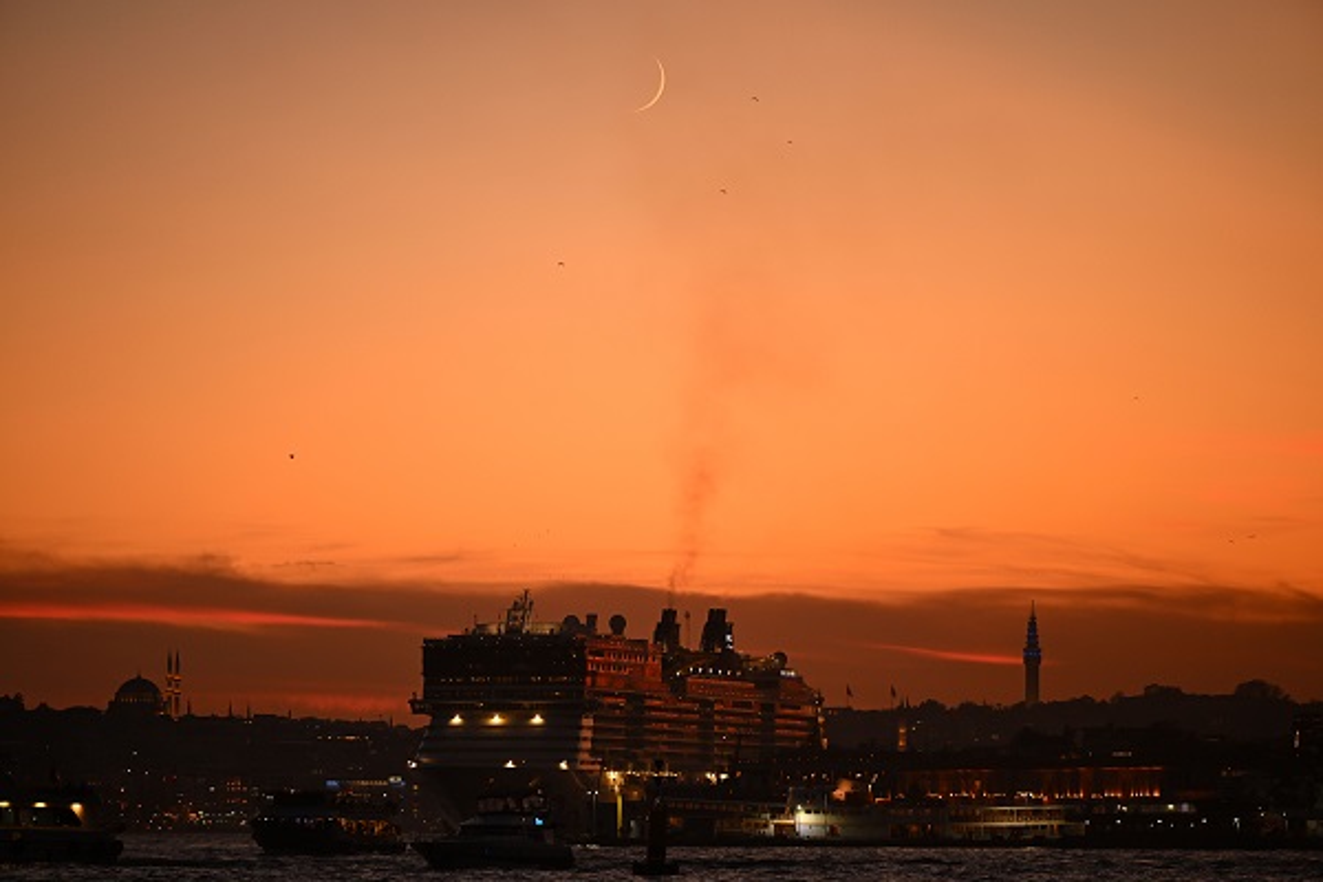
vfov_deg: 7.2
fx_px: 6982
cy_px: 441
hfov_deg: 10.8
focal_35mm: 190
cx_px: 662
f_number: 2.8
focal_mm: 190
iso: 640
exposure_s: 1/200
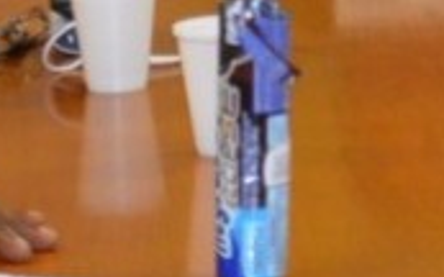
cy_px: -409
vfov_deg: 2.6
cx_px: 542
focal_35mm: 497
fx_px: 6012
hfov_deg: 4.2
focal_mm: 55
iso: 1800
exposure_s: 1/60
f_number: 5.6
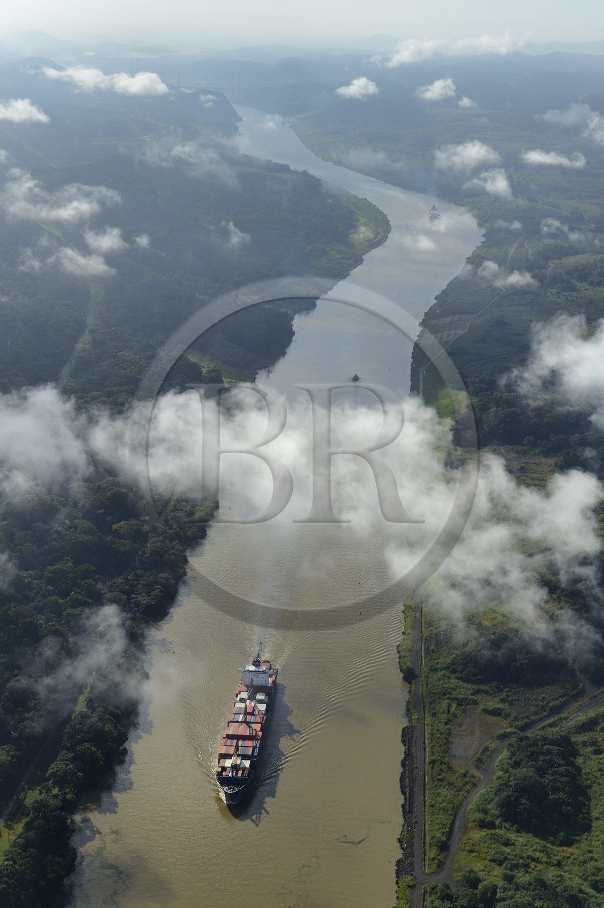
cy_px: 454
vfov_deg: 34.5
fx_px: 1462
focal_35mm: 58
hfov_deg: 23.3
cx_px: 302
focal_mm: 58
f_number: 10
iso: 200
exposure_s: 1/640
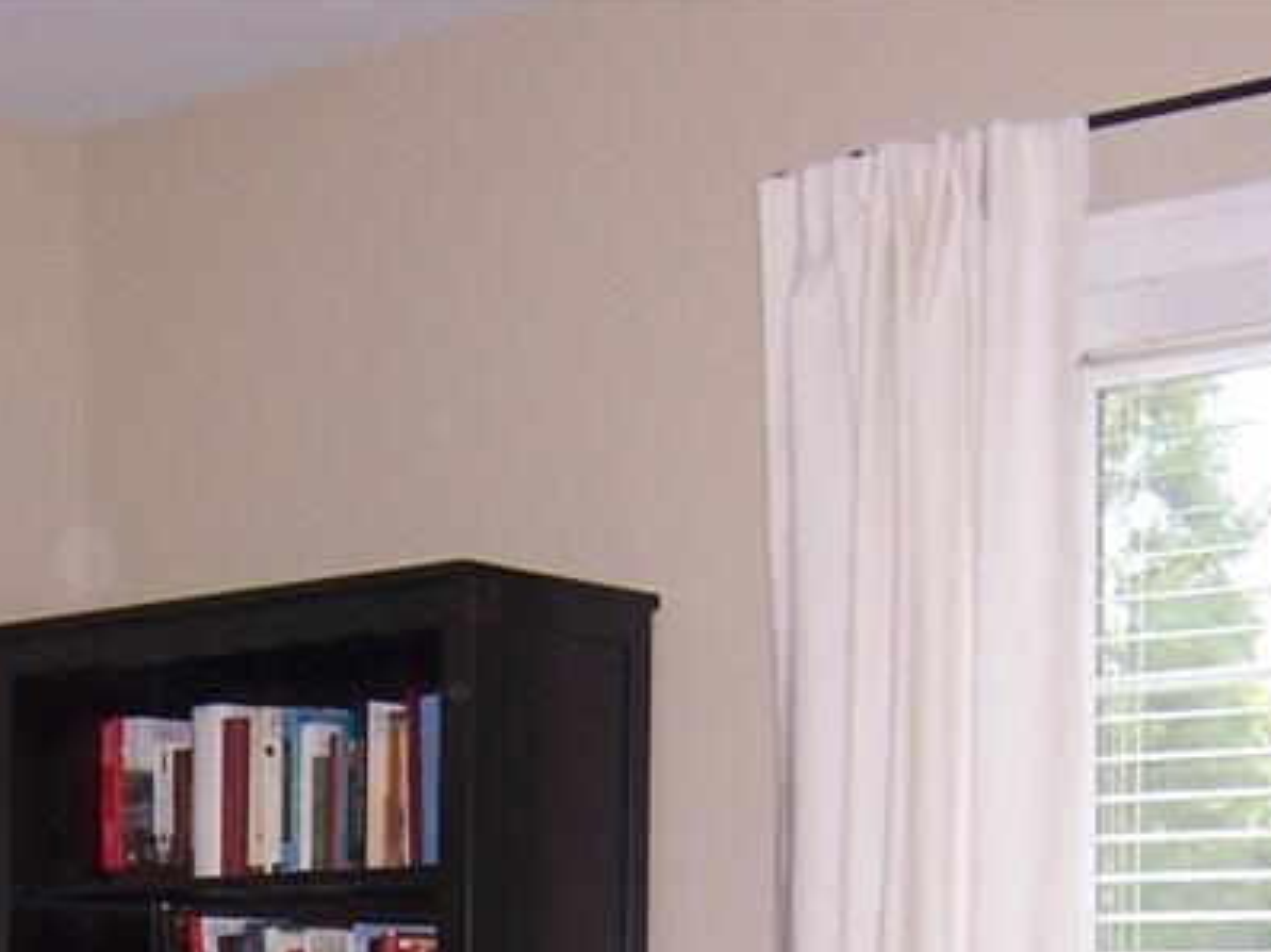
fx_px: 3119
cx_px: 246
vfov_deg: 16.5
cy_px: 1217
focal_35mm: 85
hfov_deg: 22.7
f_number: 2.8
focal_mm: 5.5
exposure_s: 1/60
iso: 80
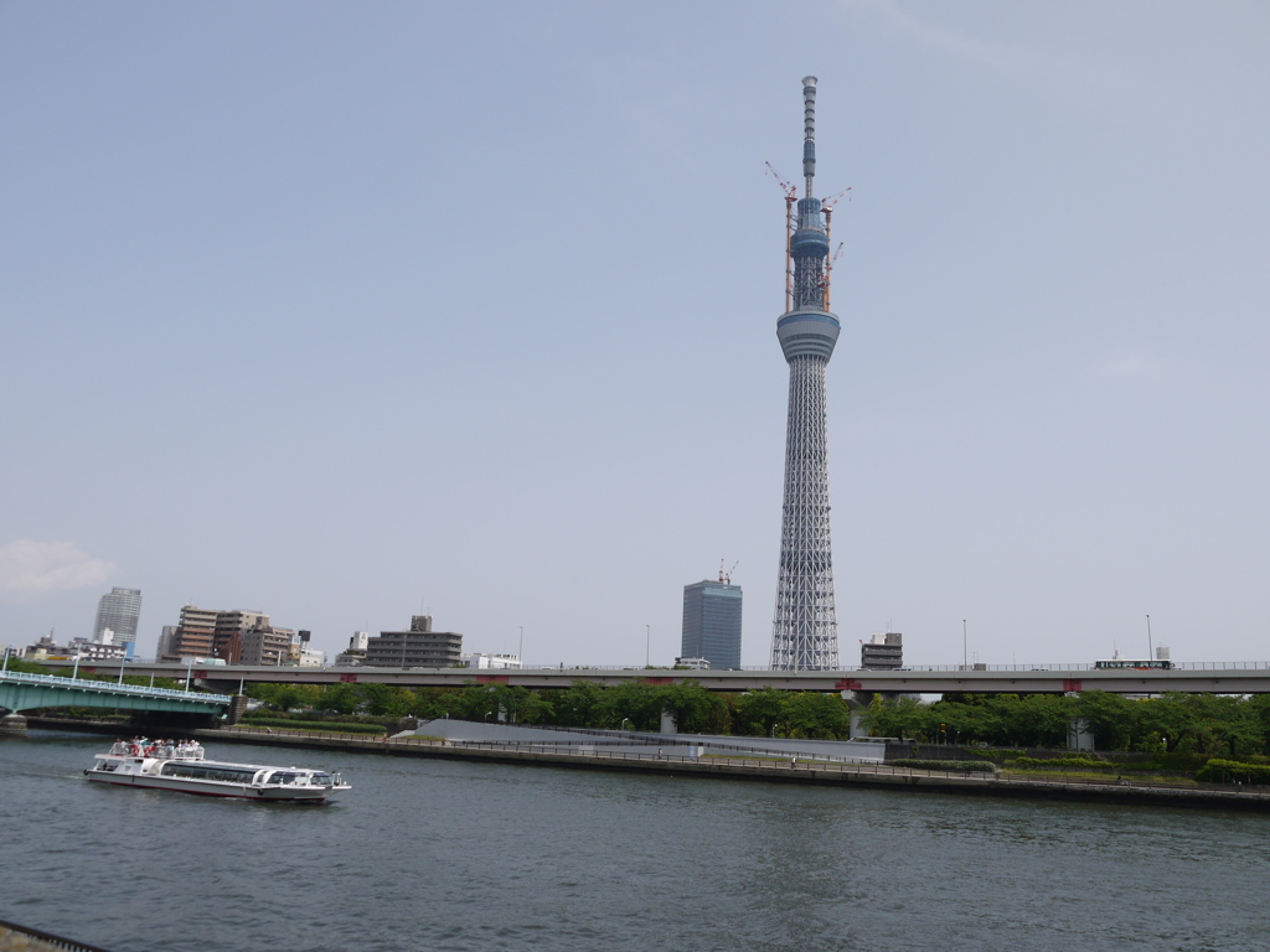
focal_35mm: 28
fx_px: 1027
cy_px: 476
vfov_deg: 49.7
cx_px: 635
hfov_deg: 63.4
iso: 100
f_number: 8
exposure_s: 1/500
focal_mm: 14
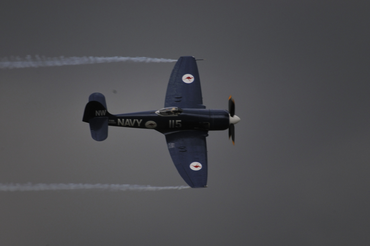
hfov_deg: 4.6
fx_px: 4619
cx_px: 185
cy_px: 123
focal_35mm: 450
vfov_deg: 3.0
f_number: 13
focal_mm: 300
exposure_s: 1/640
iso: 200
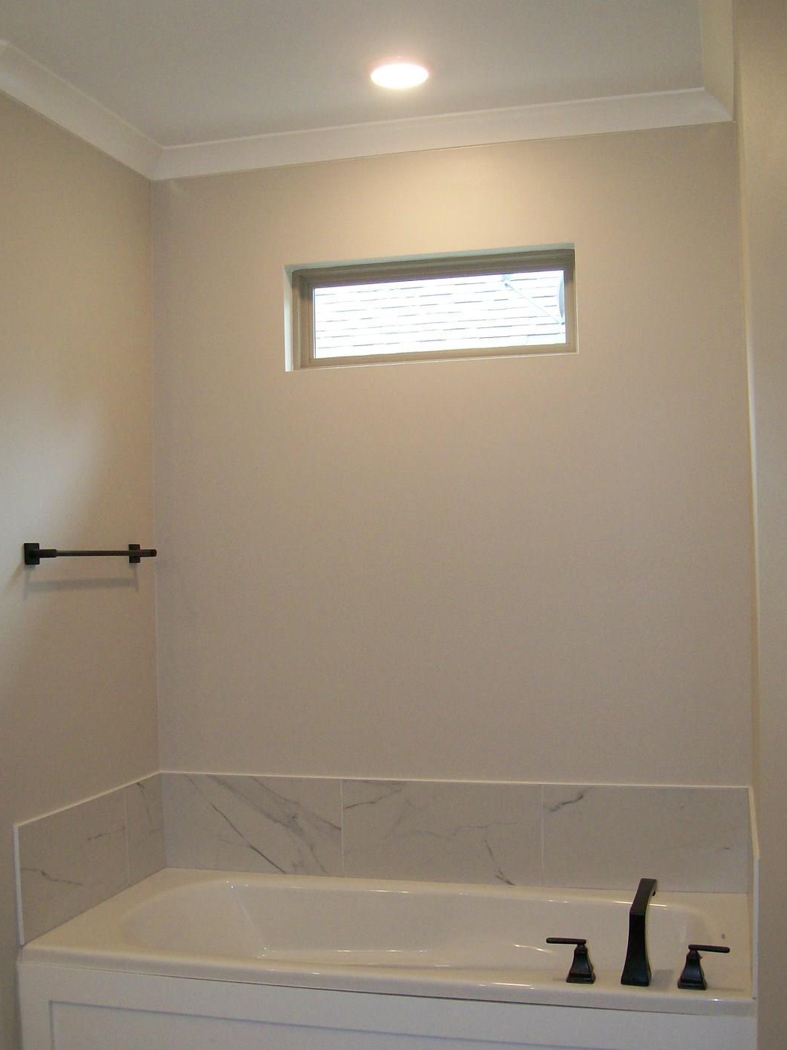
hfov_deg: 35.1
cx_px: 356
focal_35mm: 41
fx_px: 1243
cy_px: 580
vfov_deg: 45.7
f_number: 2.7
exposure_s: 1/64
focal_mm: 6
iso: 140
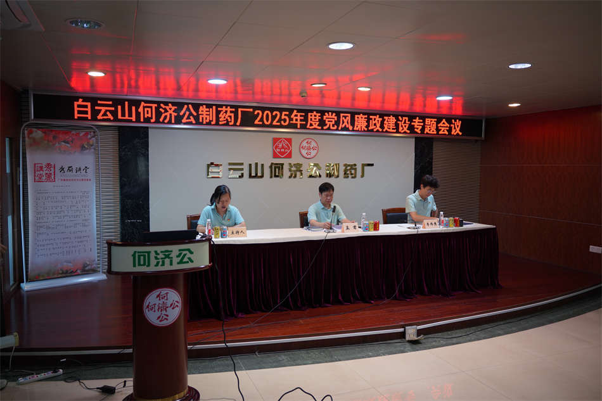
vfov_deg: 46.4
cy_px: 200
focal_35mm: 28
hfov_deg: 65.5
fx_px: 468
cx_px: 301
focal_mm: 28
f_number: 2.8
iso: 500
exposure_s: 1/80
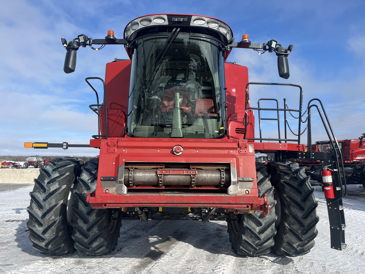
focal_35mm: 26
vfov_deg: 53.1
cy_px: 137
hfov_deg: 67.3
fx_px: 274
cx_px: 182
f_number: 1.6
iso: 50
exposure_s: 1/3745
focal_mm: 5.1
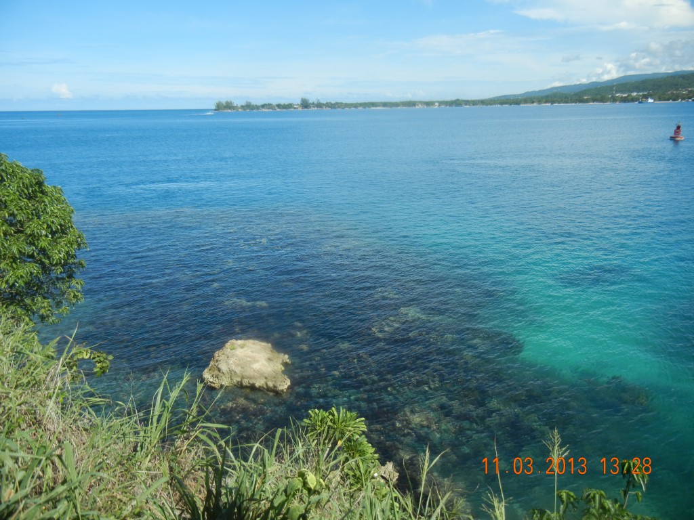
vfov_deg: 46.8
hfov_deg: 60.0
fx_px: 601
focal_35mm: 30
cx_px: 347
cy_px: 260
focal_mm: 5.4
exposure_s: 1/357
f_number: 7
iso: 160
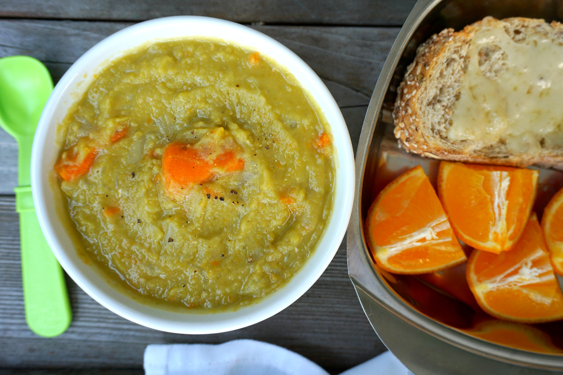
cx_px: 282
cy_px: 188
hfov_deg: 55.1
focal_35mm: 34
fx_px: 539
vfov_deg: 38.4
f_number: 4.5
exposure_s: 1/60
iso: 100
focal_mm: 23
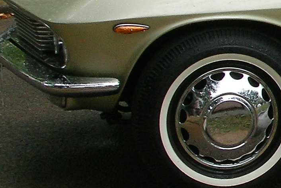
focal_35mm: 210
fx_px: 1639
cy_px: 16
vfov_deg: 6.5
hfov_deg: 9.3
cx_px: 513
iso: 87
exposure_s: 1/66
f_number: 3.6
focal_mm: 9.2
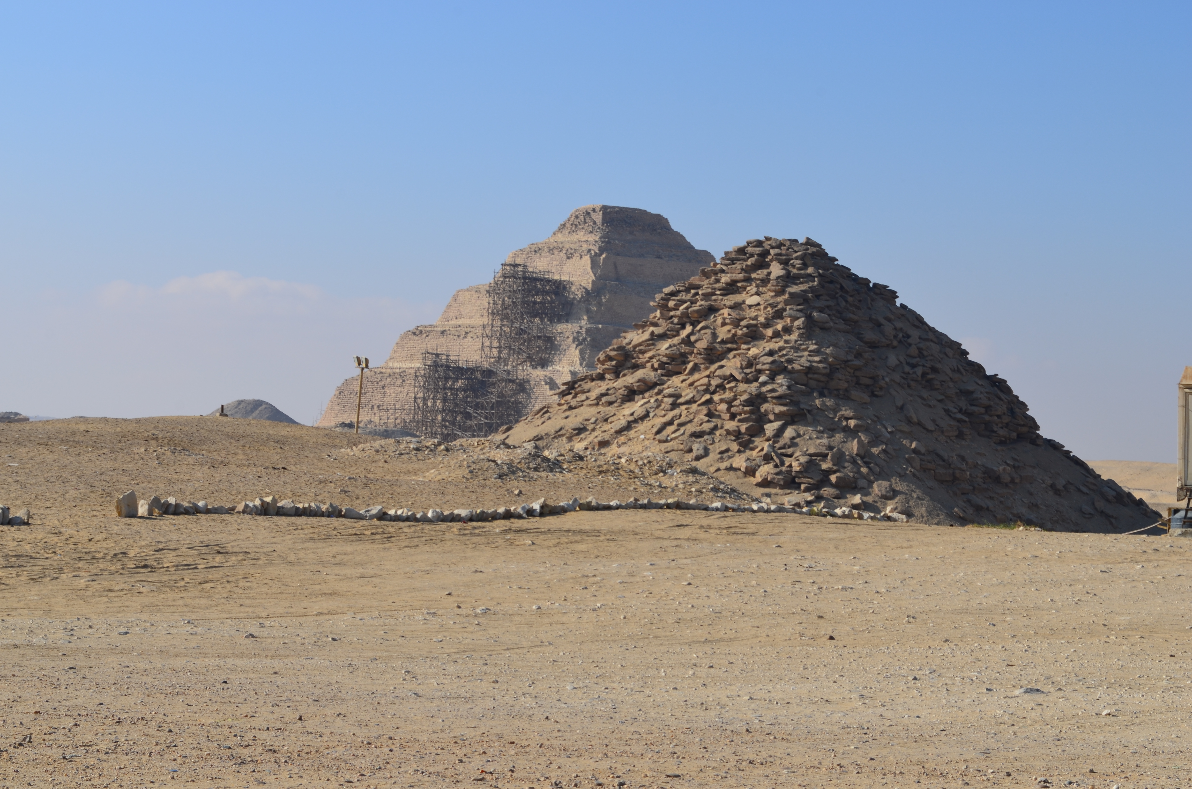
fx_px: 2726
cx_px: 596
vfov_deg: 16.5
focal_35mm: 82
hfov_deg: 24.7
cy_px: 394
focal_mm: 55
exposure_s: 1/160
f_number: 11
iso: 100
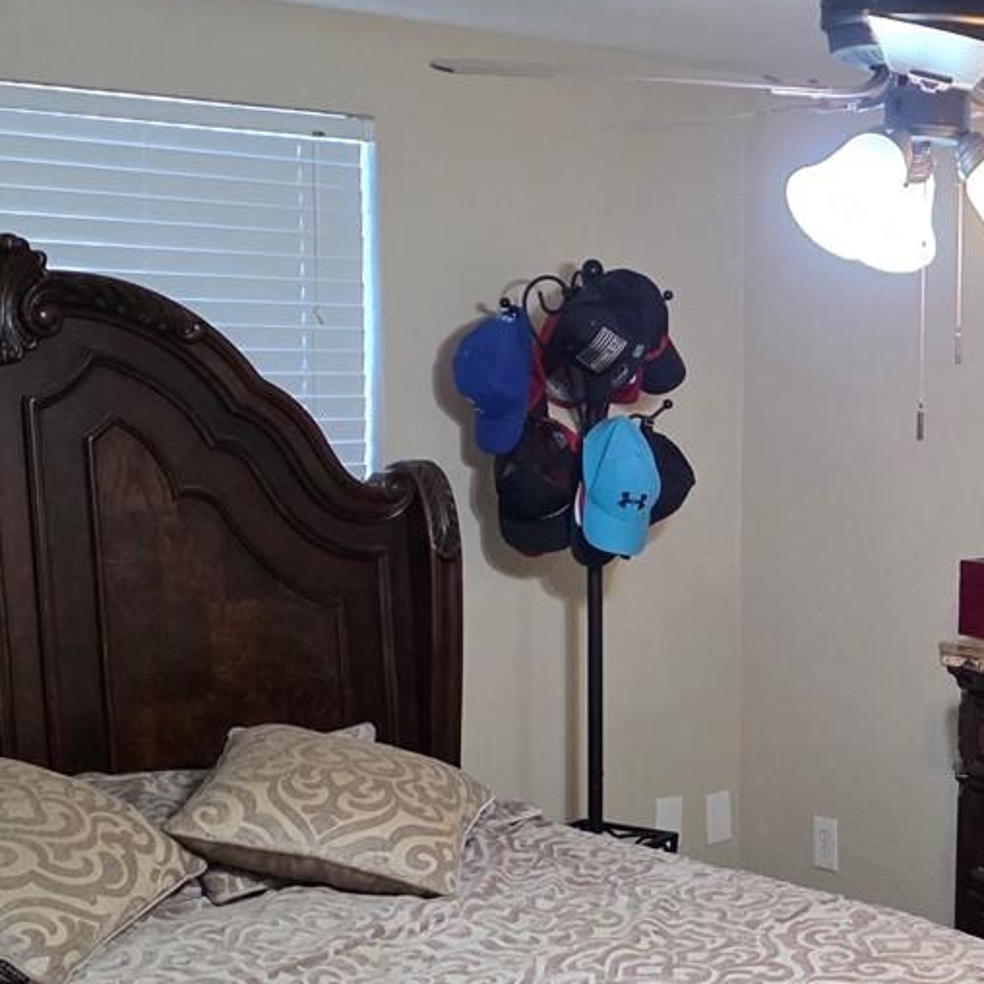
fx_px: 2058
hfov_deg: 25.7
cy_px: 581
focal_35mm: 64
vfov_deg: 26.8
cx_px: 961
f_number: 1.7
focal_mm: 6.3
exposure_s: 1/120
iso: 400
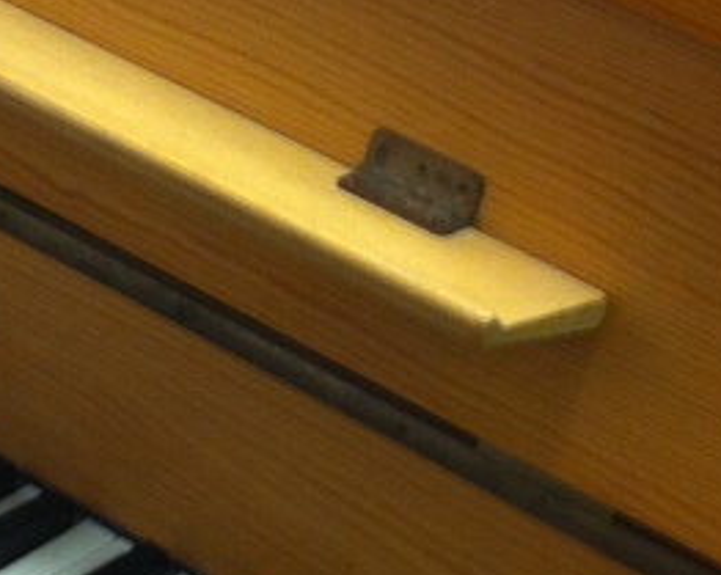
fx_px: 3602
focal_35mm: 169
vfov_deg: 9.1
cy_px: 294
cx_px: 209
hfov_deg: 11.4
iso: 125
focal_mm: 3.85
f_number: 2.8
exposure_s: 1/15
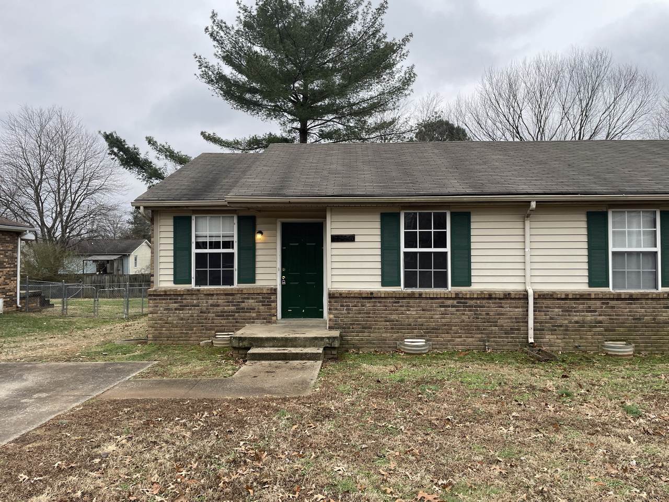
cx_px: 334
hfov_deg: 67.3
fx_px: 502
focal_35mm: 26
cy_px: 251
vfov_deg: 53.1
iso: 32
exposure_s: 1/437
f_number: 1.6
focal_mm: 4.2
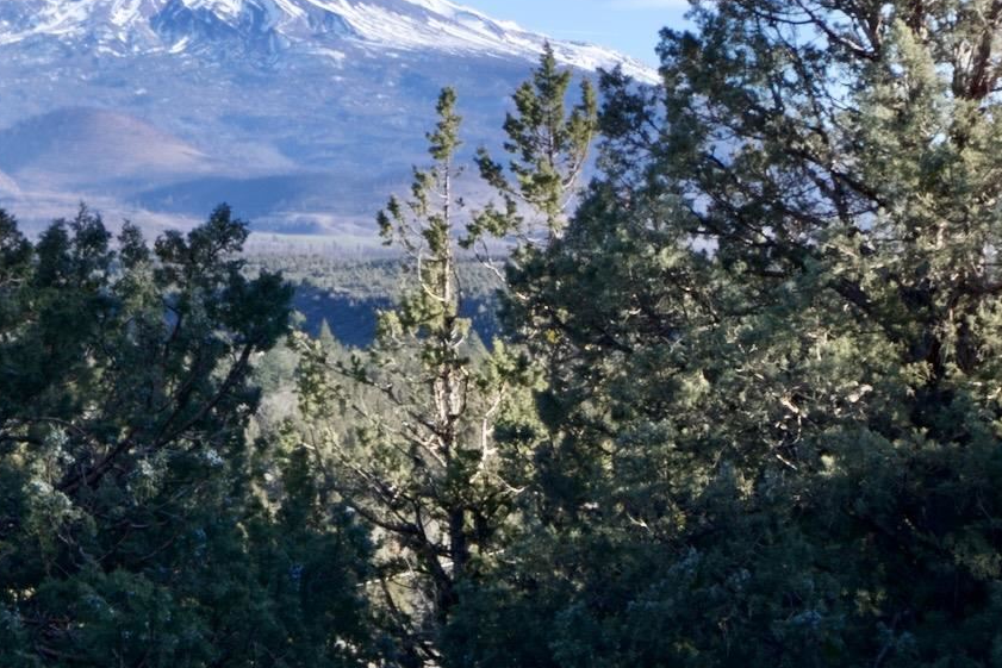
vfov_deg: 12.7
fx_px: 2978
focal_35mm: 107
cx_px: -73
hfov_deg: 18.4
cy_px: 79
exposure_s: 1/250
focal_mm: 24
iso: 200
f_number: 6.3
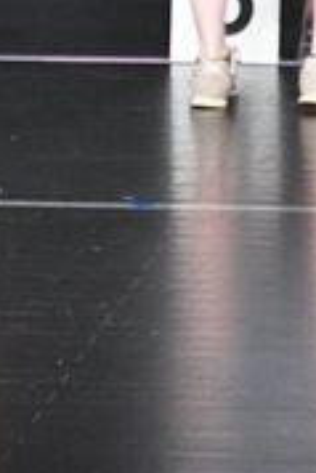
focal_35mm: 1174
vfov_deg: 1.8
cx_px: -299
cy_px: -146
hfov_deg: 1.2
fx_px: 15426
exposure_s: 1/400
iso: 5000
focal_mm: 180
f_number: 5.6
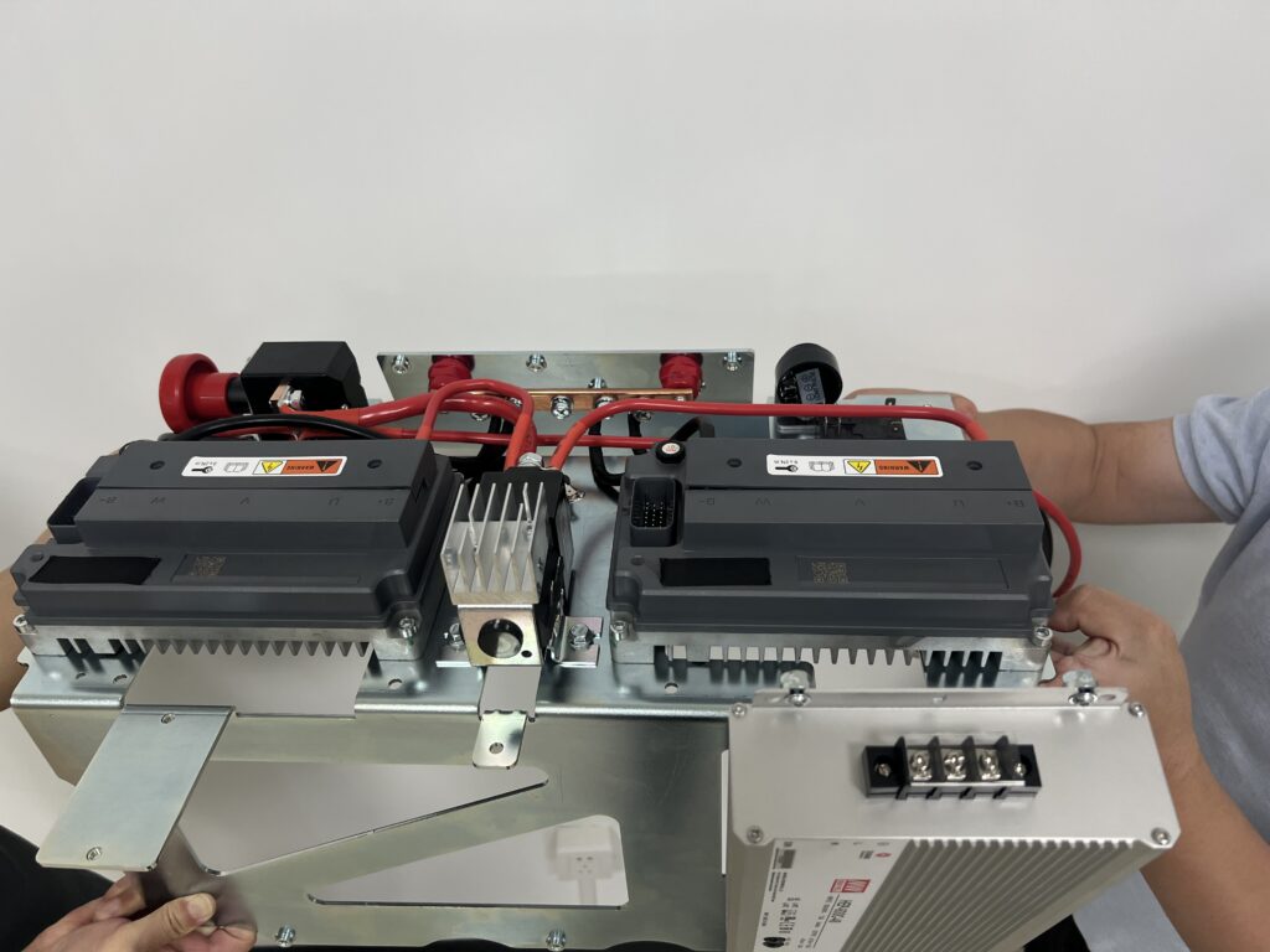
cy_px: 476
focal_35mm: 26
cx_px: 635
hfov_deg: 67.3
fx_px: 954
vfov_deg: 53.1
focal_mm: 5.7
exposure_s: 1/121
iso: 125
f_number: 1.5
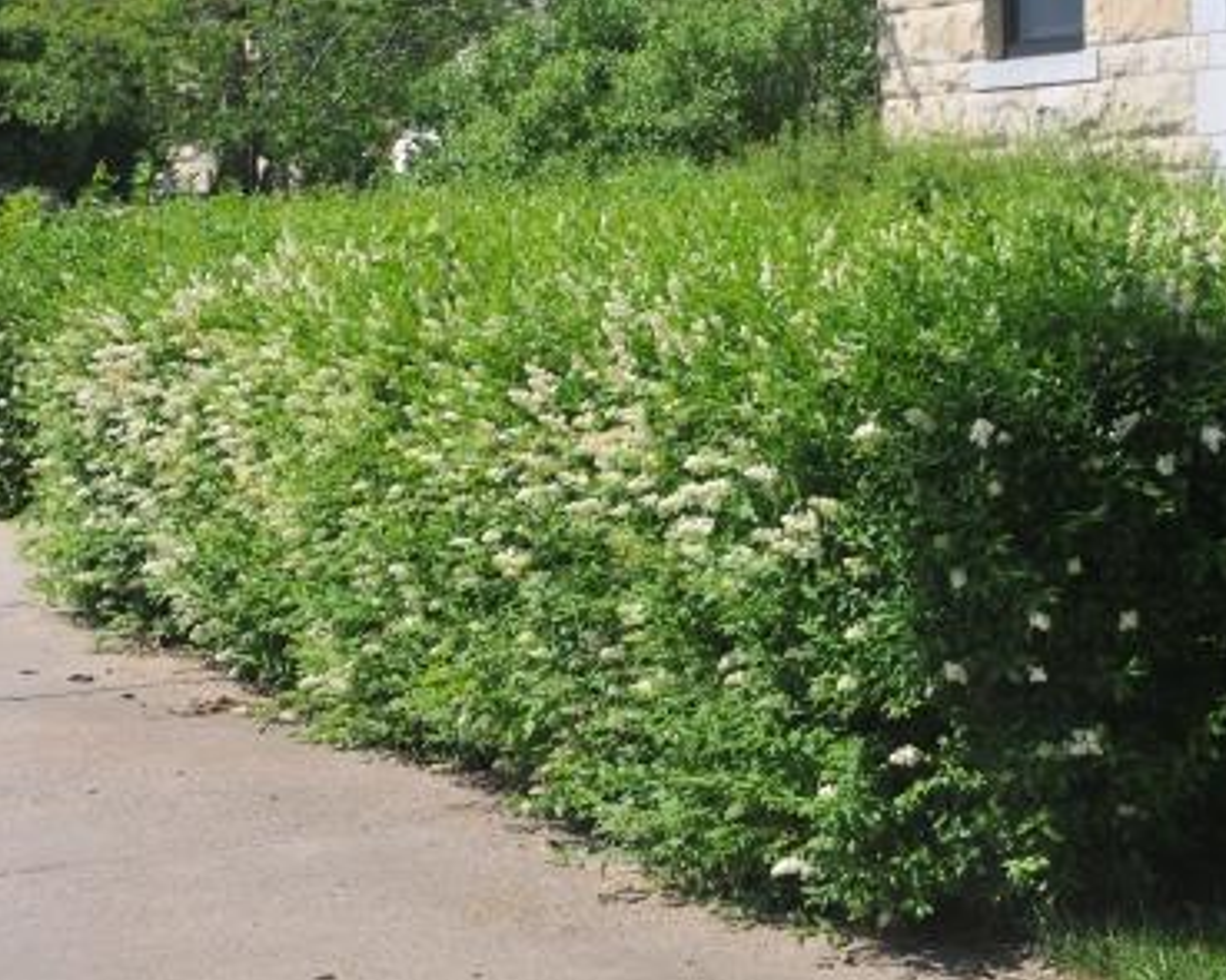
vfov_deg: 18.7
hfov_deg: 23.3
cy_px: 492
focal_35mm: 82
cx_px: 731
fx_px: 2975
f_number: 11
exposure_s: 1/500
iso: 320
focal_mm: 48
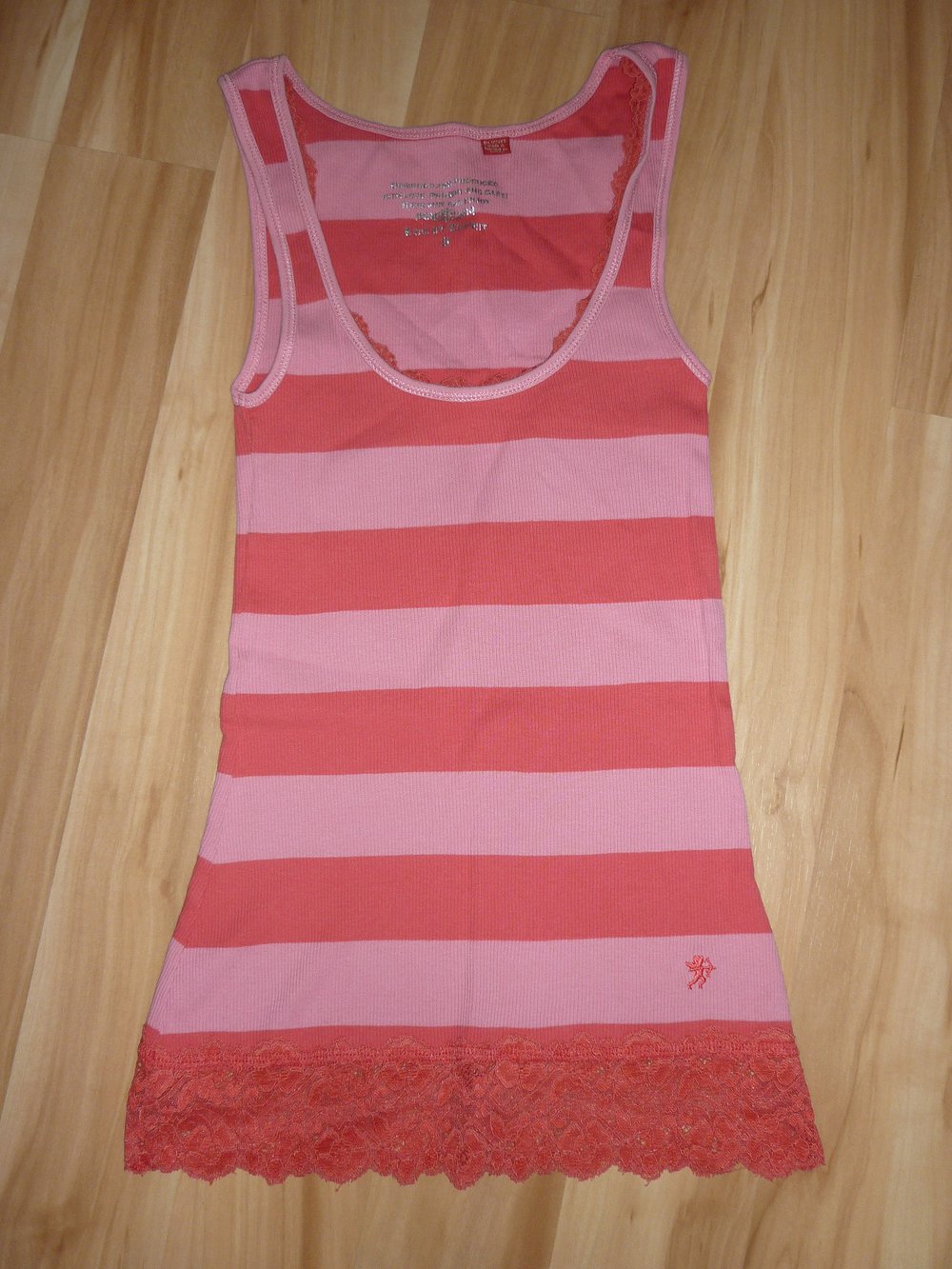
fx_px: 1210
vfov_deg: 55.3
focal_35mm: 33
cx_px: 476
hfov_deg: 43.0
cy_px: 634
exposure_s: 1/30
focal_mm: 5.5
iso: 100
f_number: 2.8
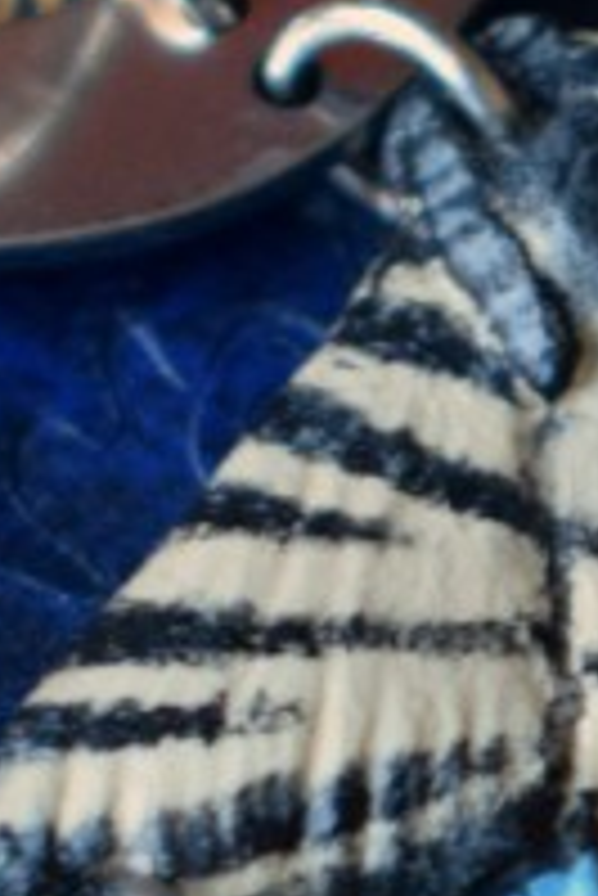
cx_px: 719
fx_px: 11886
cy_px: 594
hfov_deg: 2.9
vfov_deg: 4.3
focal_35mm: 478
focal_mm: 55
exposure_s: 1/60
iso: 800
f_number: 5.6
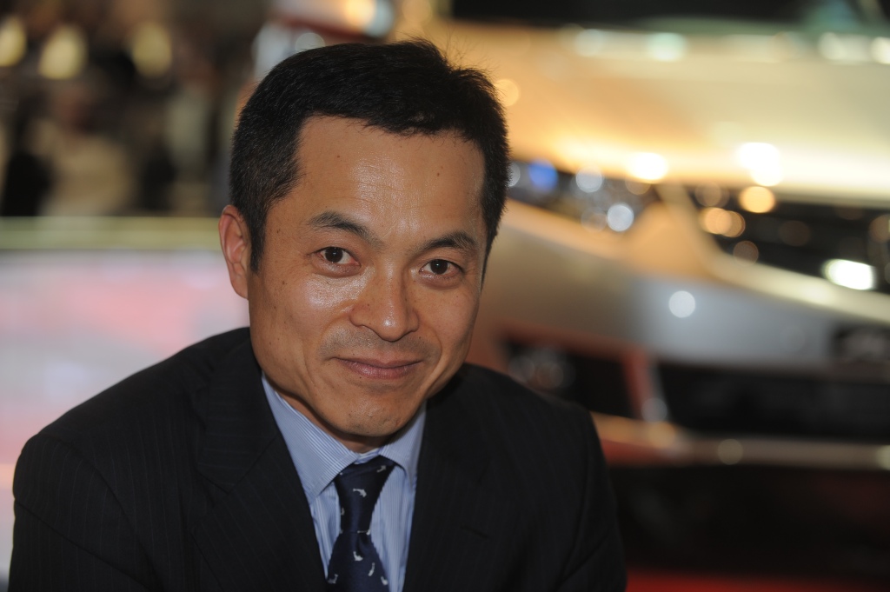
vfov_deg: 13.4
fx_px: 2520
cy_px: 296
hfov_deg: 20.0
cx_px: 445
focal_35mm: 102
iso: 400
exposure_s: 1/100
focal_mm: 102
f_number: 4.5
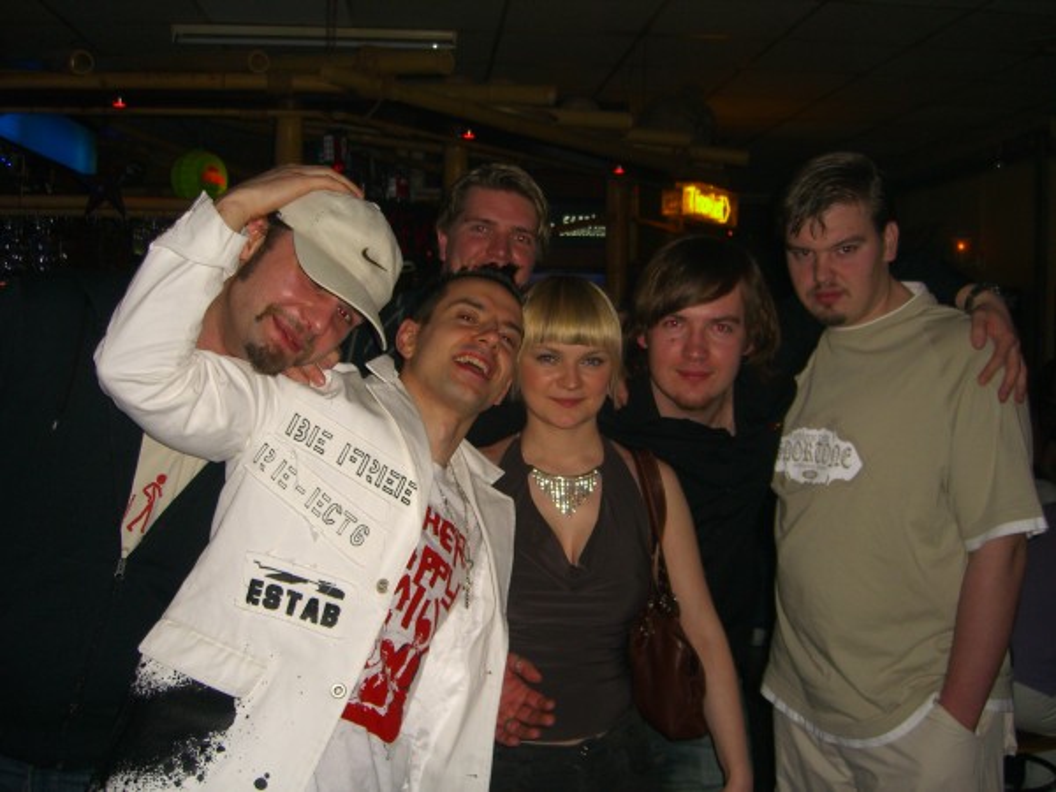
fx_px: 1159
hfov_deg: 49.0
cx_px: 528
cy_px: 396
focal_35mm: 38
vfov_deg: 37.7
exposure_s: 1/60
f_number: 2.8
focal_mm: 7.9
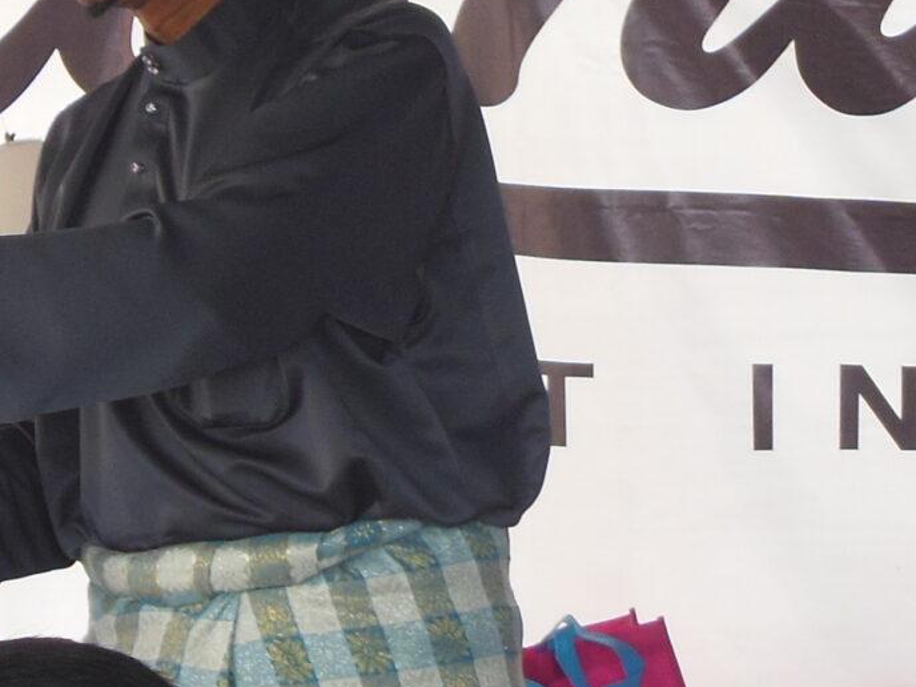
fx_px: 4922
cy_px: 365
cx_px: 351
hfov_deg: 10.6
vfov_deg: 8.0
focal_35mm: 186
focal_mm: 8.9
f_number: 4
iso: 125
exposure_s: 1/80
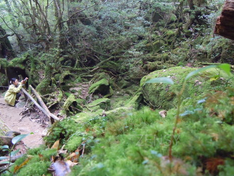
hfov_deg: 56.8
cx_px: 122
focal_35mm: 32
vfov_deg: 44.2
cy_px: 87
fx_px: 216
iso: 800
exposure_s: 1/40
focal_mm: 5.4
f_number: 3.5
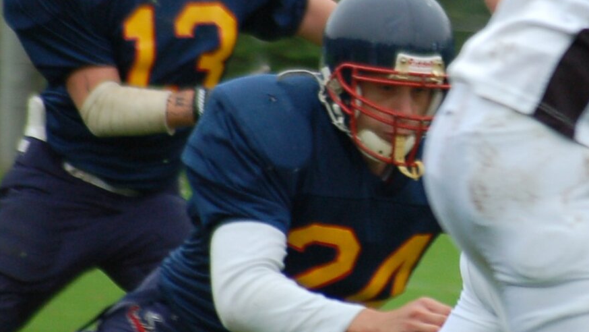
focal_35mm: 1066
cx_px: 557
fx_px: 16652
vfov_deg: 1.1
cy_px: 110
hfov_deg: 2.0
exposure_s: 1/500
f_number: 5.6
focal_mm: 270
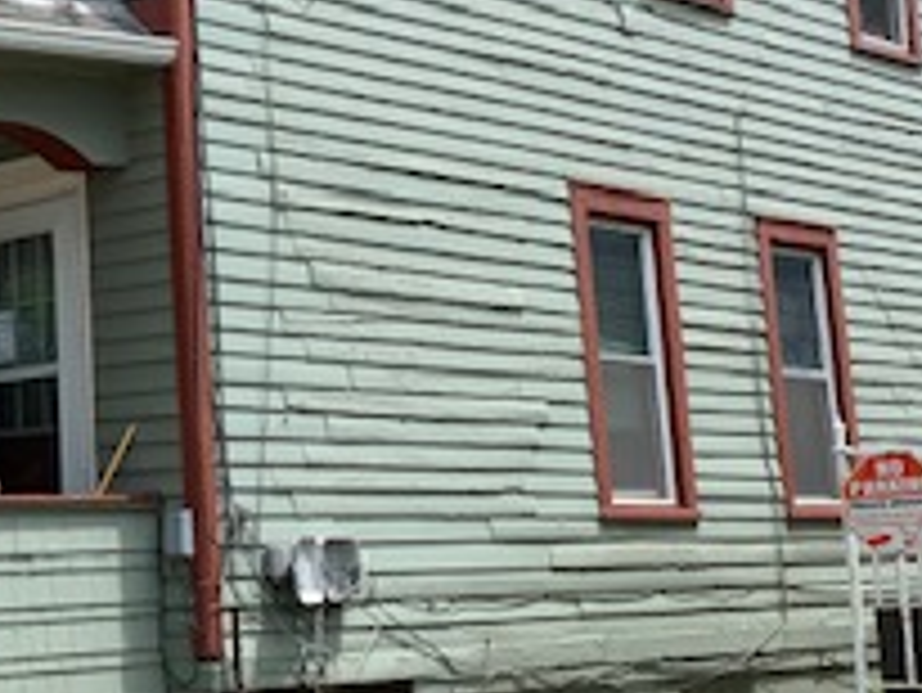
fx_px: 2159
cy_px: 194
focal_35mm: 81
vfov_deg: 18.1
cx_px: -67
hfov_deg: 22.8
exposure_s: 1/1779
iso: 25
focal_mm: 4.25
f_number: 1.8
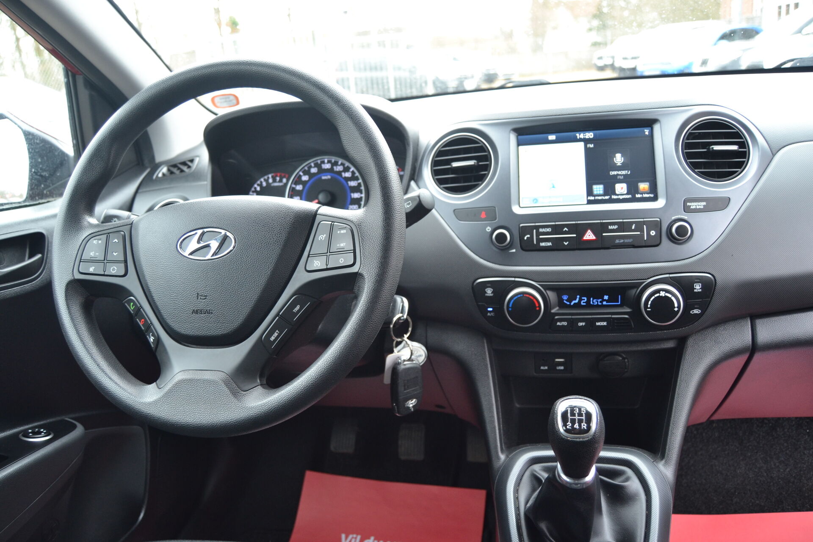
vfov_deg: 47.9
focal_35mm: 27
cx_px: 406
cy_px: 271
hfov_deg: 67.4
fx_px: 610
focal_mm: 18
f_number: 4
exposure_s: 1/60
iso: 400
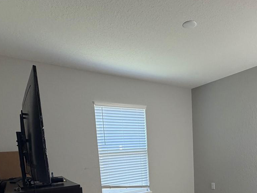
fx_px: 215
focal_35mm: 29
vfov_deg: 43.4
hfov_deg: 60.2
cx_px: 172
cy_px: 179
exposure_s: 1/120
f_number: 2.2
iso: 320
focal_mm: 2.22
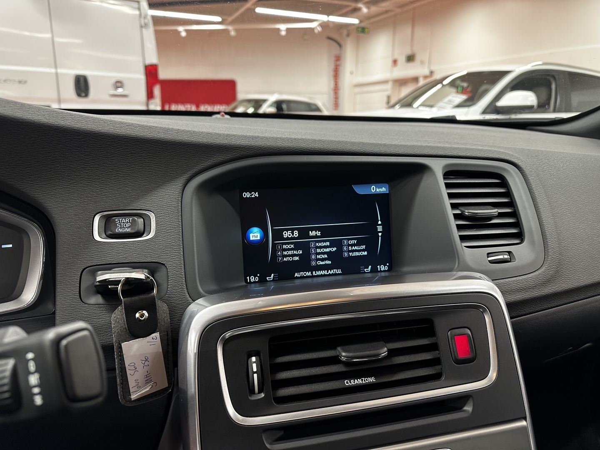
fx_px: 416
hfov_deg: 71.6
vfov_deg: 56.8
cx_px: 300
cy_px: 225
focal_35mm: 24
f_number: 1.78
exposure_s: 1/50
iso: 200
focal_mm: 6.86
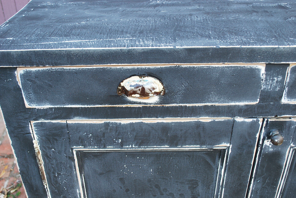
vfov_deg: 34.3
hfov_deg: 49.5
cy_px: 99
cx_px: 148
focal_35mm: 39
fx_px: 321
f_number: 4.5
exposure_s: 1/30
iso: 200
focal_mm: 26
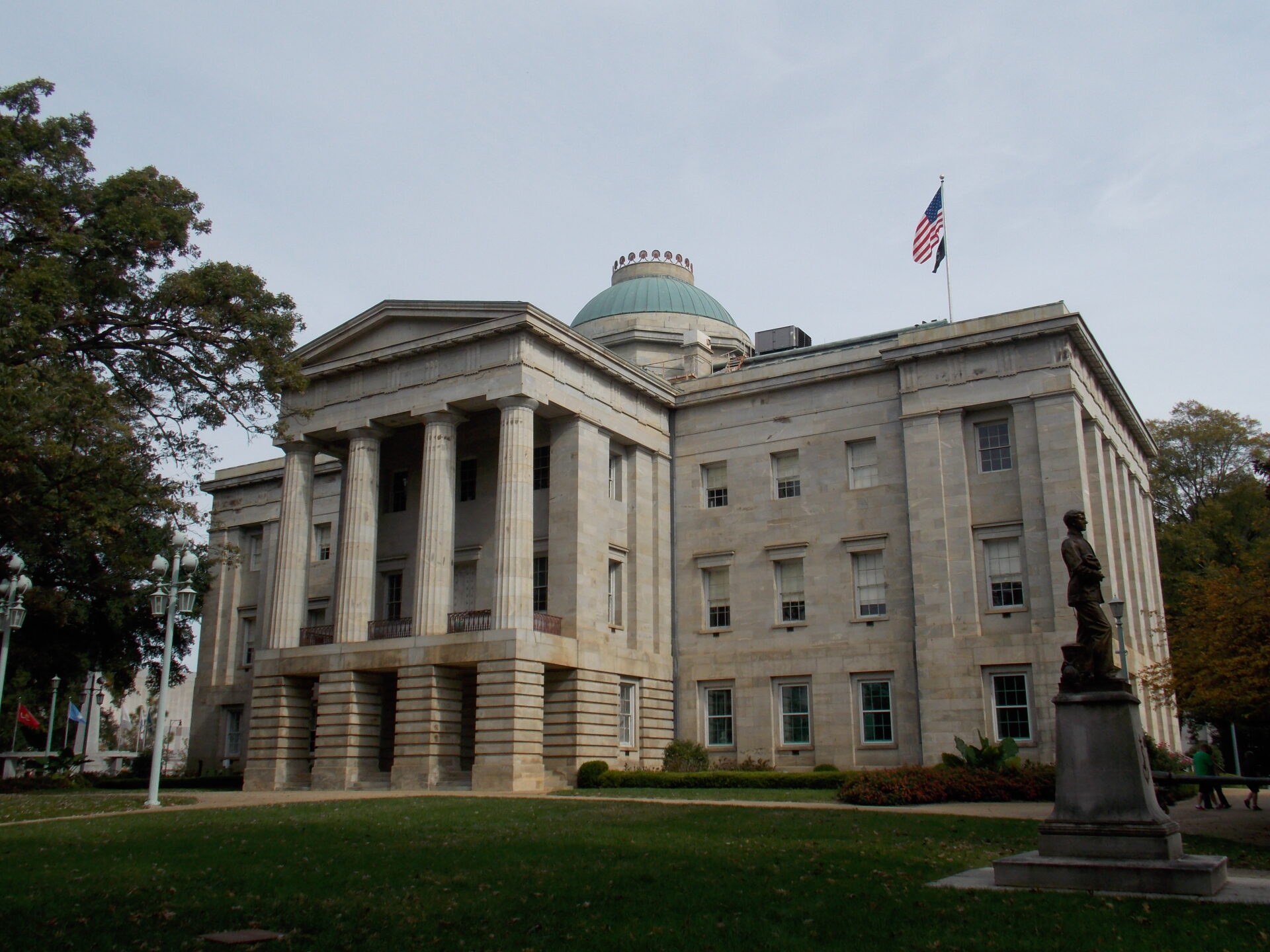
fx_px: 1101
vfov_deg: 46.8
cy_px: 476
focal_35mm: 30
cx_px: 635
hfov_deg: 60.0
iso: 80
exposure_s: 1/1250
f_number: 3.3
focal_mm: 5.3
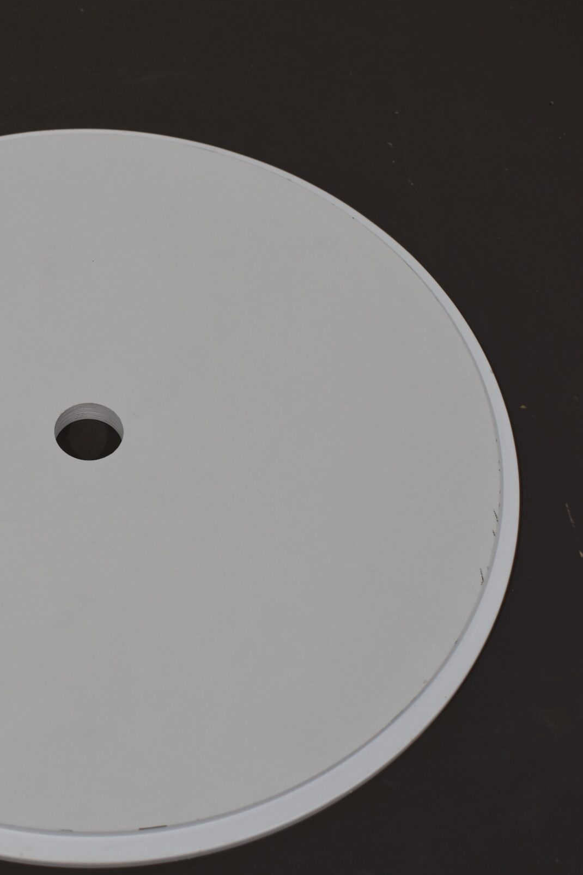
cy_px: 457
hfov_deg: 22.3
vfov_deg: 33.5
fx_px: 1453
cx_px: 83
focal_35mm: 60
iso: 250
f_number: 5.6
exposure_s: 1/125
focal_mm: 25
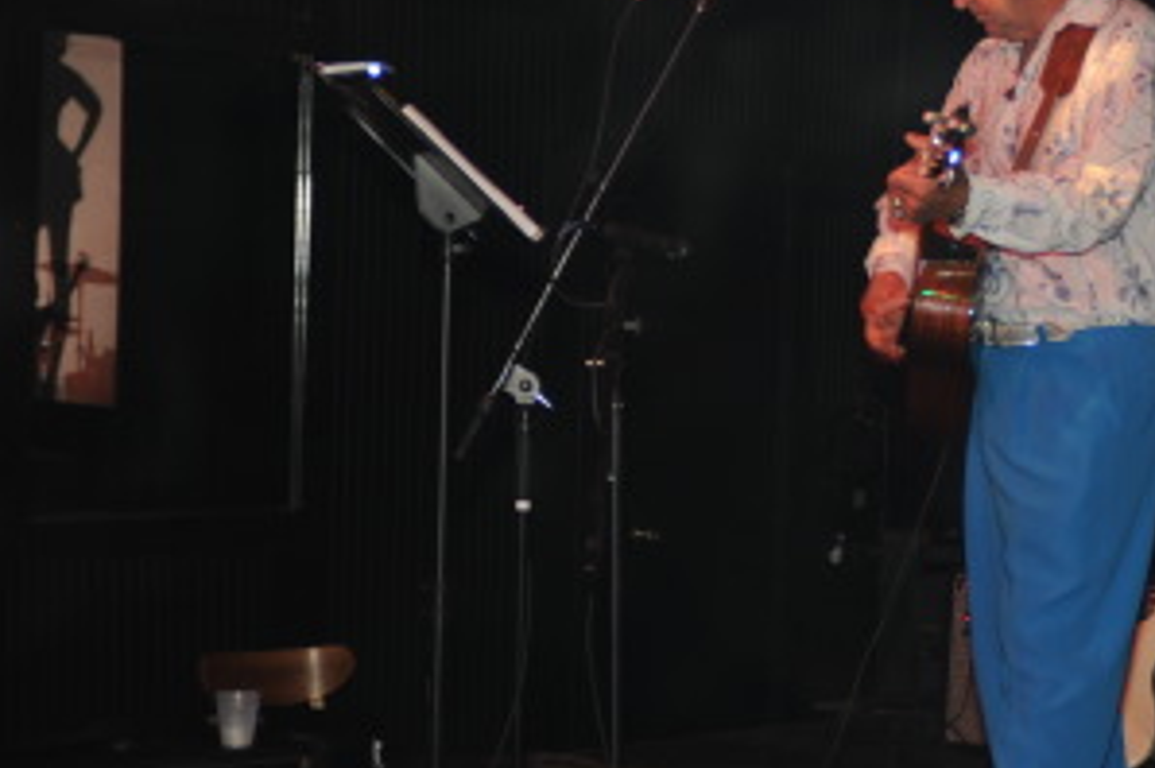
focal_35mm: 101
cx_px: 1217
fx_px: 3237
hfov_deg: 19.5
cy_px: 334
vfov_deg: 13.5
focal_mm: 35
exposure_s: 1/30
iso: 200
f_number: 2.8
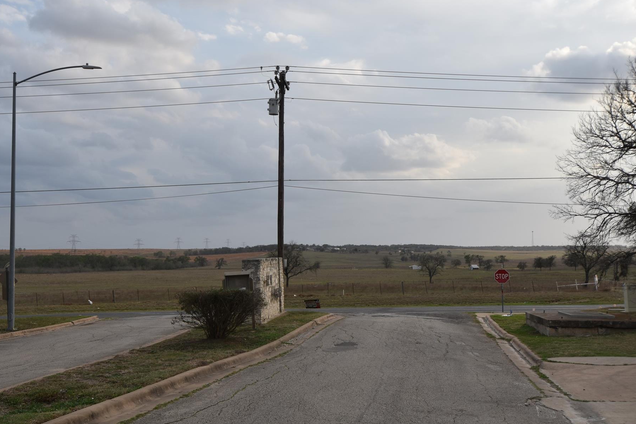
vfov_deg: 32.6
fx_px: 724
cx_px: 303
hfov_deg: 47.4
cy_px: 228
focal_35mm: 41
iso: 200
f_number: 8
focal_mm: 24
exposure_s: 1/250
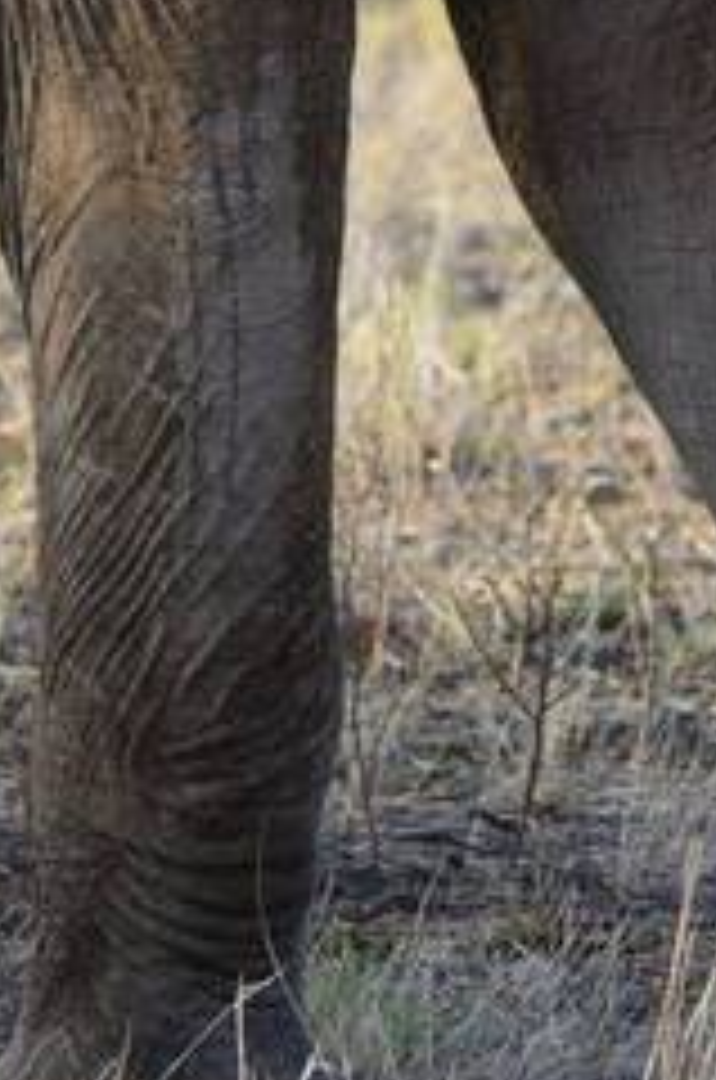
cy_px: -112
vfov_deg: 1.9
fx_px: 32717
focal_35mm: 1092
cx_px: 993
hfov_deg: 1.3
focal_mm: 250
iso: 400
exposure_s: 1/400
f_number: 5.3
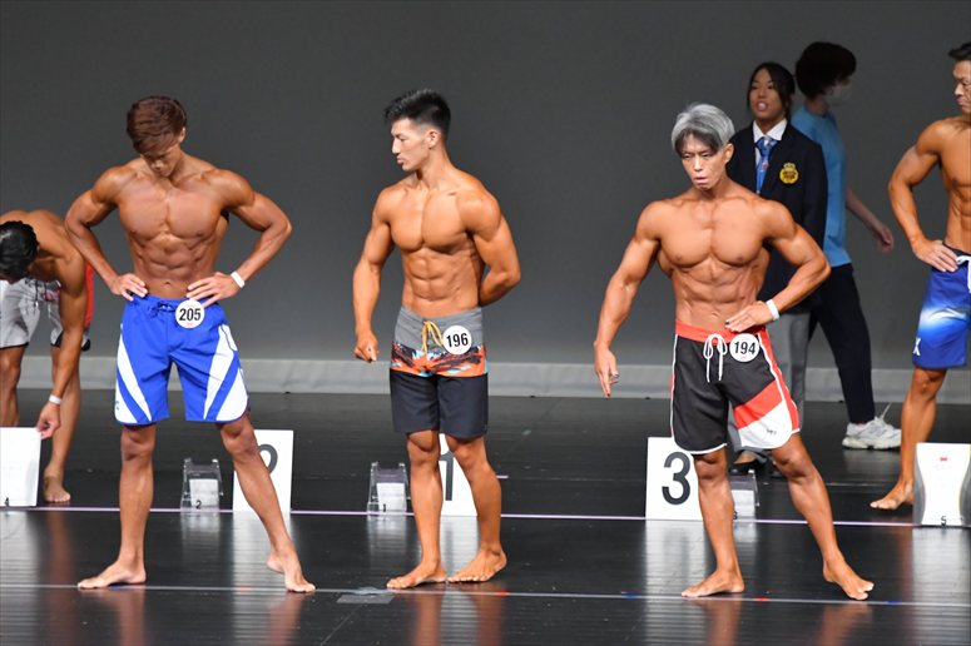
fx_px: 8492
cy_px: 323
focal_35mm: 315
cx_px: 486
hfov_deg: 6.5
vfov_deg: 4.4
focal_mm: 210
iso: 5000
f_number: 5.6
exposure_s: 1/400
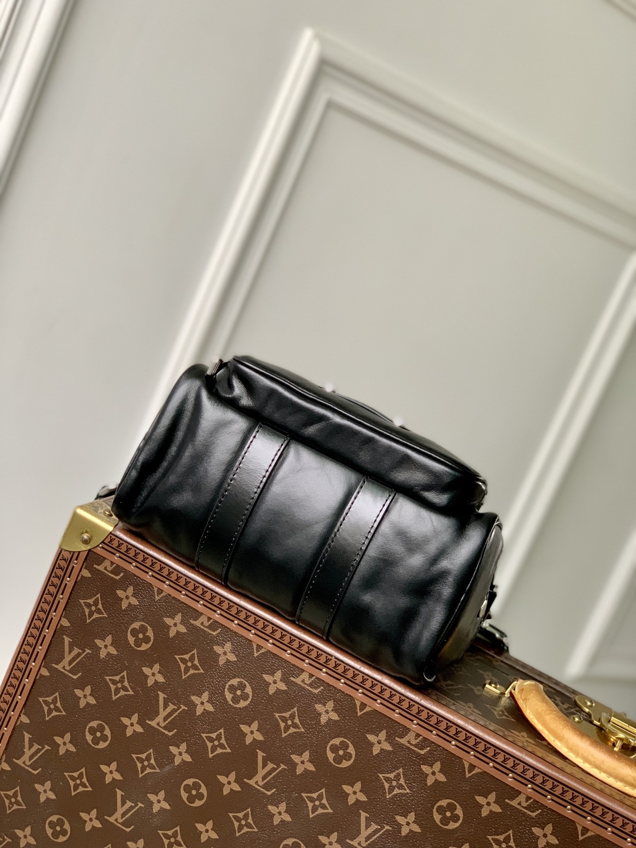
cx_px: 318
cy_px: 424
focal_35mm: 52
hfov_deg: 28.0
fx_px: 1274
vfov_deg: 36.8
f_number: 2.4
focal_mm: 6
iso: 100
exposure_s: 1/122
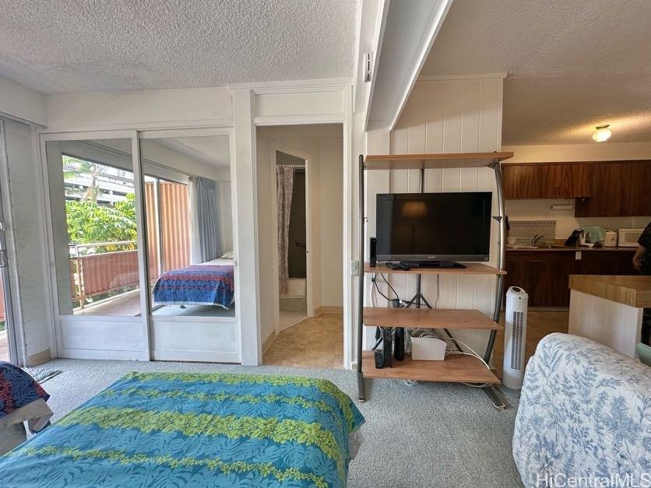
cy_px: 244
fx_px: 263
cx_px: 326
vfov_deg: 85.7
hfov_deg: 102.1
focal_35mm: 14
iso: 125
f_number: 2.2
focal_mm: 2.22
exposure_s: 1/120
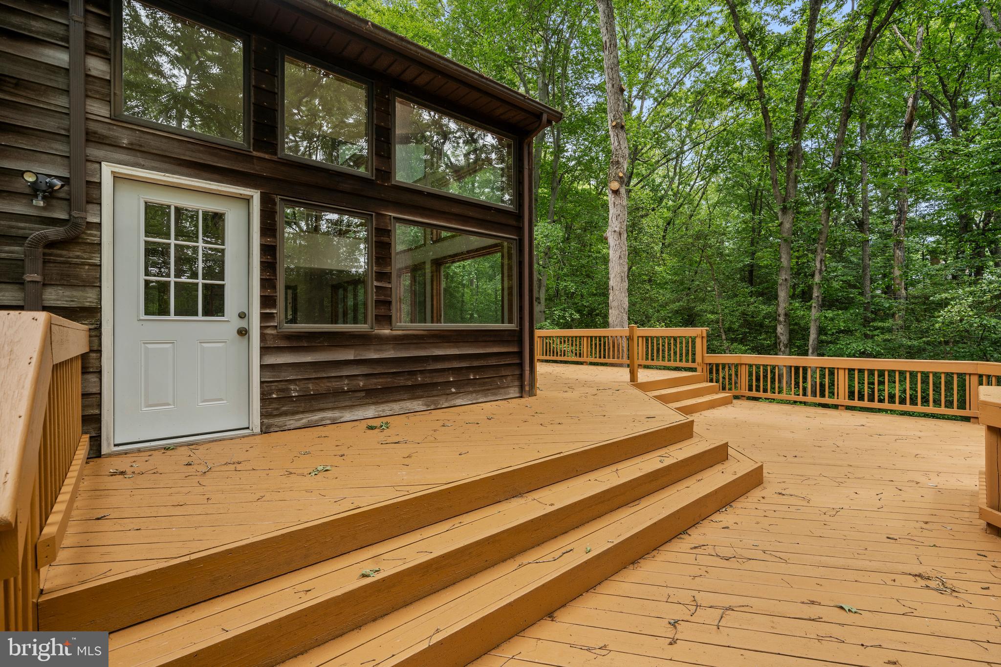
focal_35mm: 15
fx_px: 417
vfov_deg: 77.3
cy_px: 334
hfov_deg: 100.4
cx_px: 500
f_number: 7.1
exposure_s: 1/100
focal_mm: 15
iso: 250
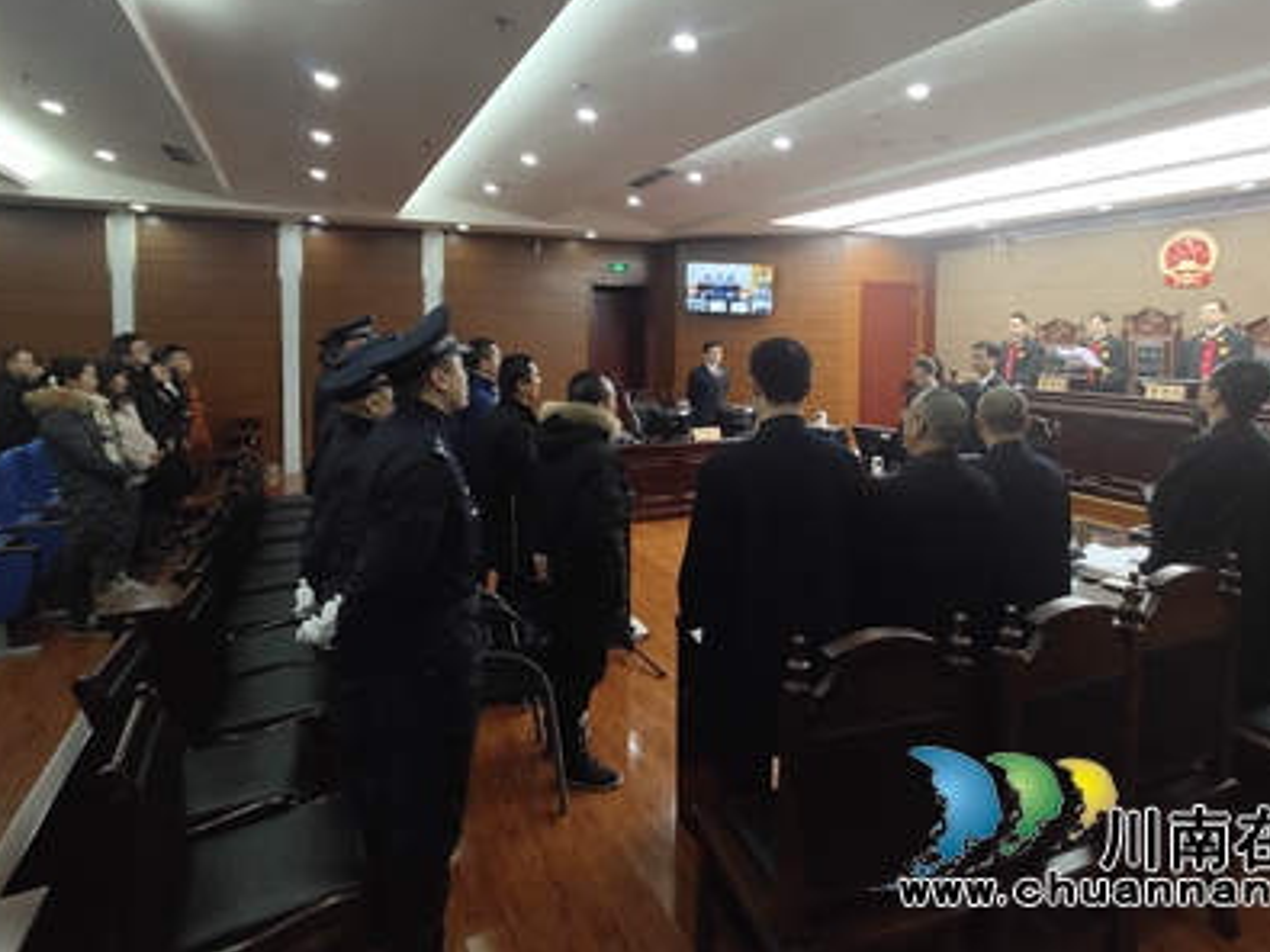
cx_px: 656
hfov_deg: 84.7
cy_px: 352
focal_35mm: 19
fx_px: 697
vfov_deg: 67.5
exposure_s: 1/50
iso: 417
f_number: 2.4
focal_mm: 2.04
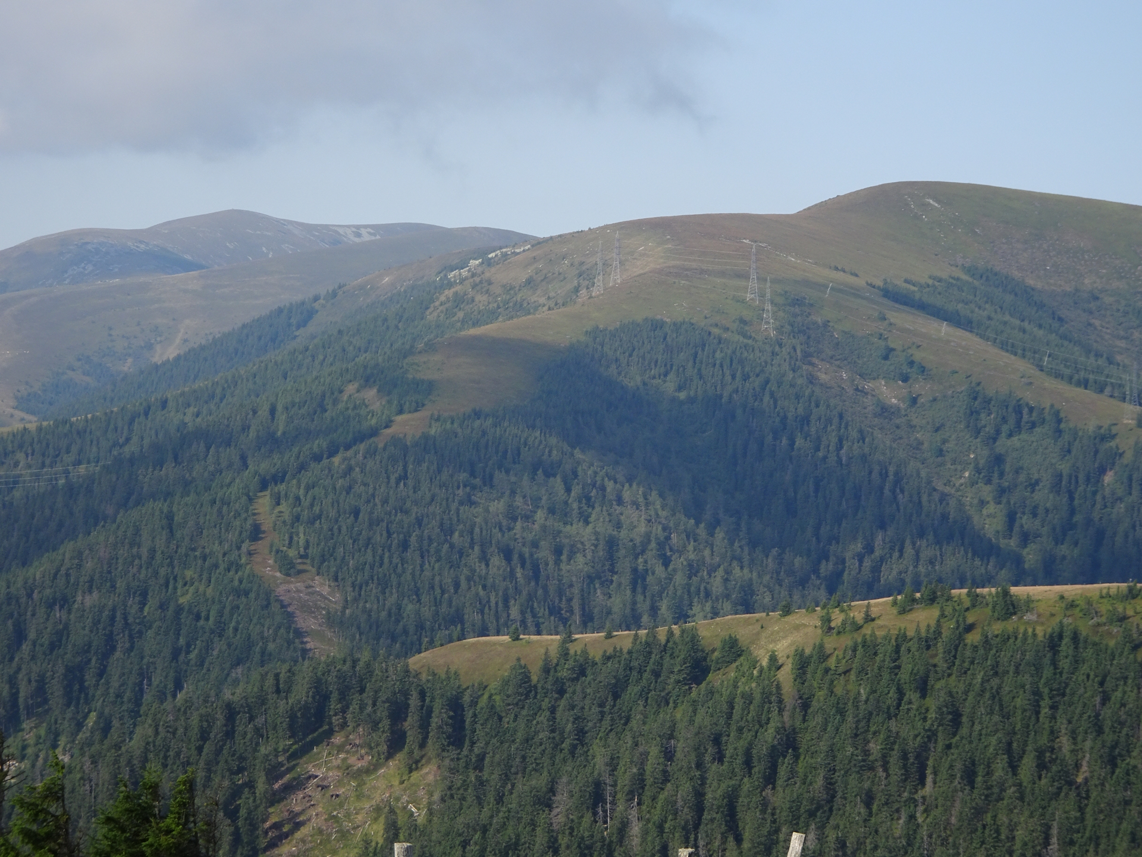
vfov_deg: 11.3
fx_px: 4322
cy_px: 428
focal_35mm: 131
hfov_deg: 15.1
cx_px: 571
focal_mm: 22.38
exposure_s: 1/320
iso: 80
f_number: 5.6
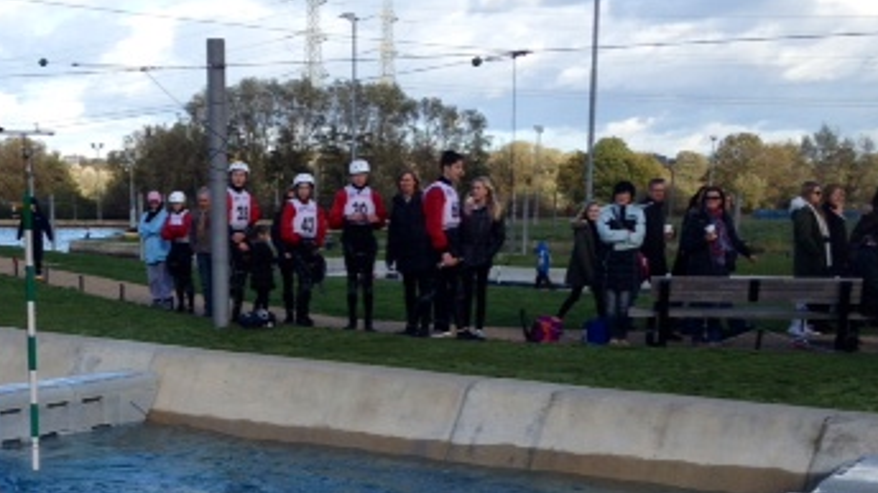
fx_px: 1652
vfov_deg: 16.5
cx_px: 288
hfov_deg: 29.5
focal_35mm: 71
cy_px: 542
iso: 50
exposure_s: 1/800
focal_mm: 4.28
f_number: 2.4
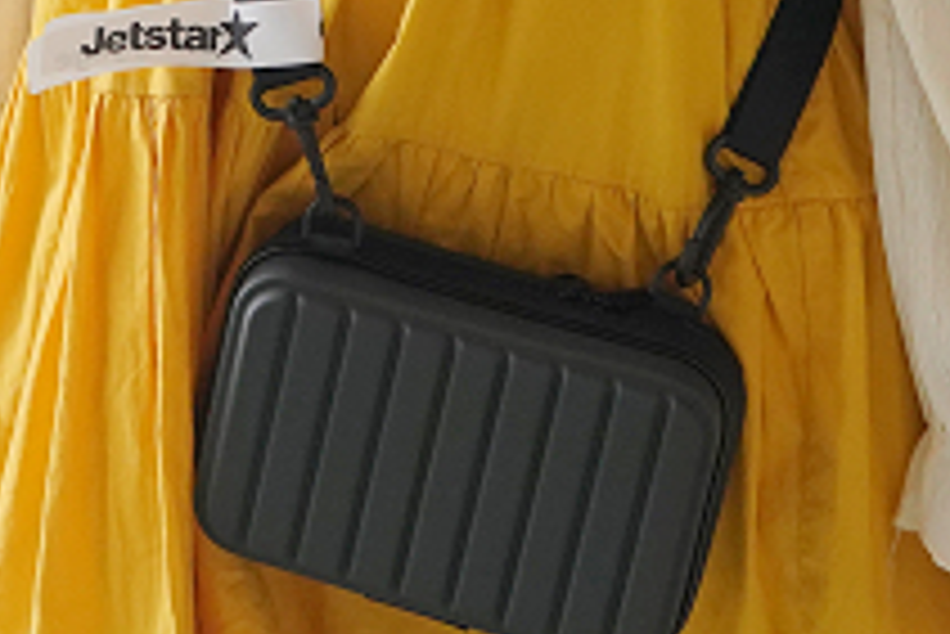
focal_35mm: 159
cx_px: 167
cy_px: -953
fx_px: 4199
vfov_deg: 7.9
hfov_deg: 12.8
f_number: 4
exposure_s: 1/160
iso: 1250
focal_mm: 28
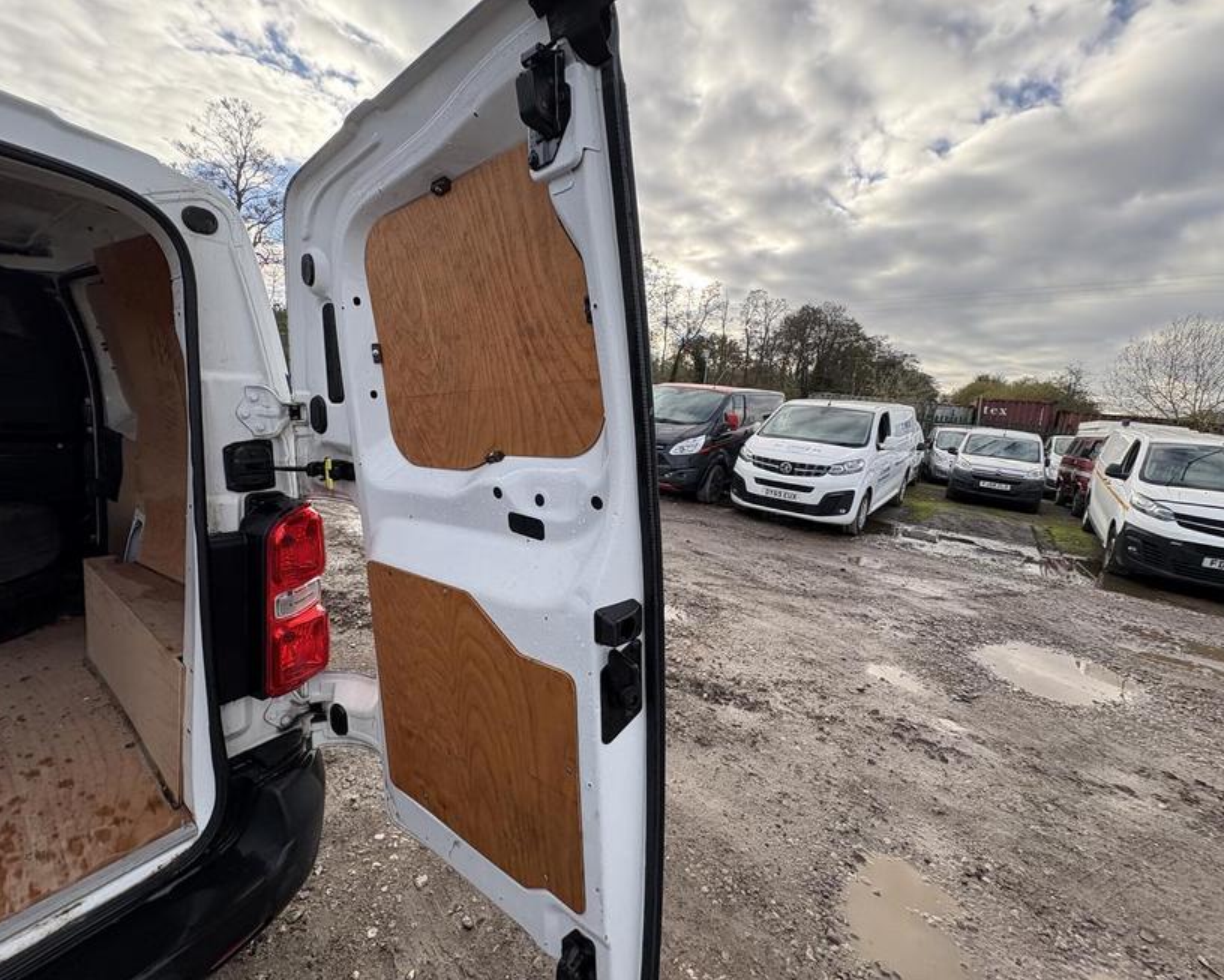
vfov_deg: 84.0
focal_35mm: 15
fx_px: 543
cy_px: 479
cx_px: 588
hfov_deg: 96.7
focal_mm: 2.22
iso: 40
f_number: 2.2
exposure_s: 1/462
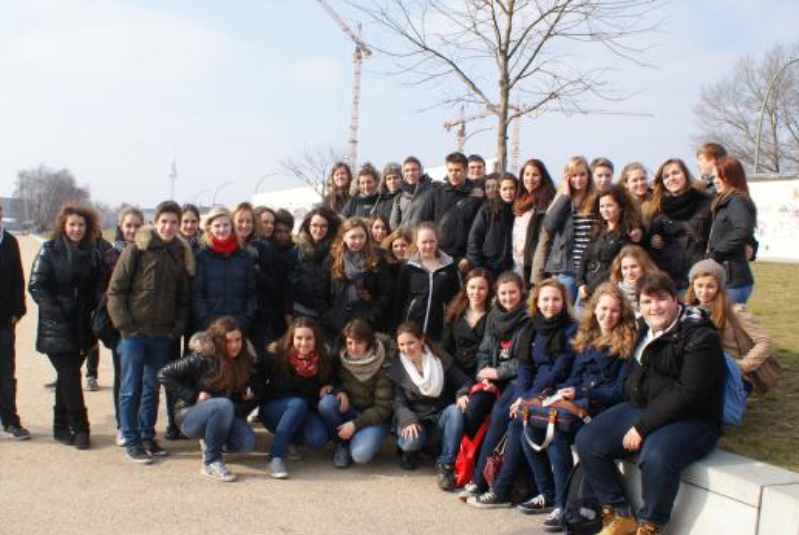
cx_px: 349
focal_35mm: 36
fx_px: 800
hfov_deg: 52.9
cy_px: 276
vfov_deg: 37.0
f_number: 10
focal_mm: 20
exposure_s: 1/100
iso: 100
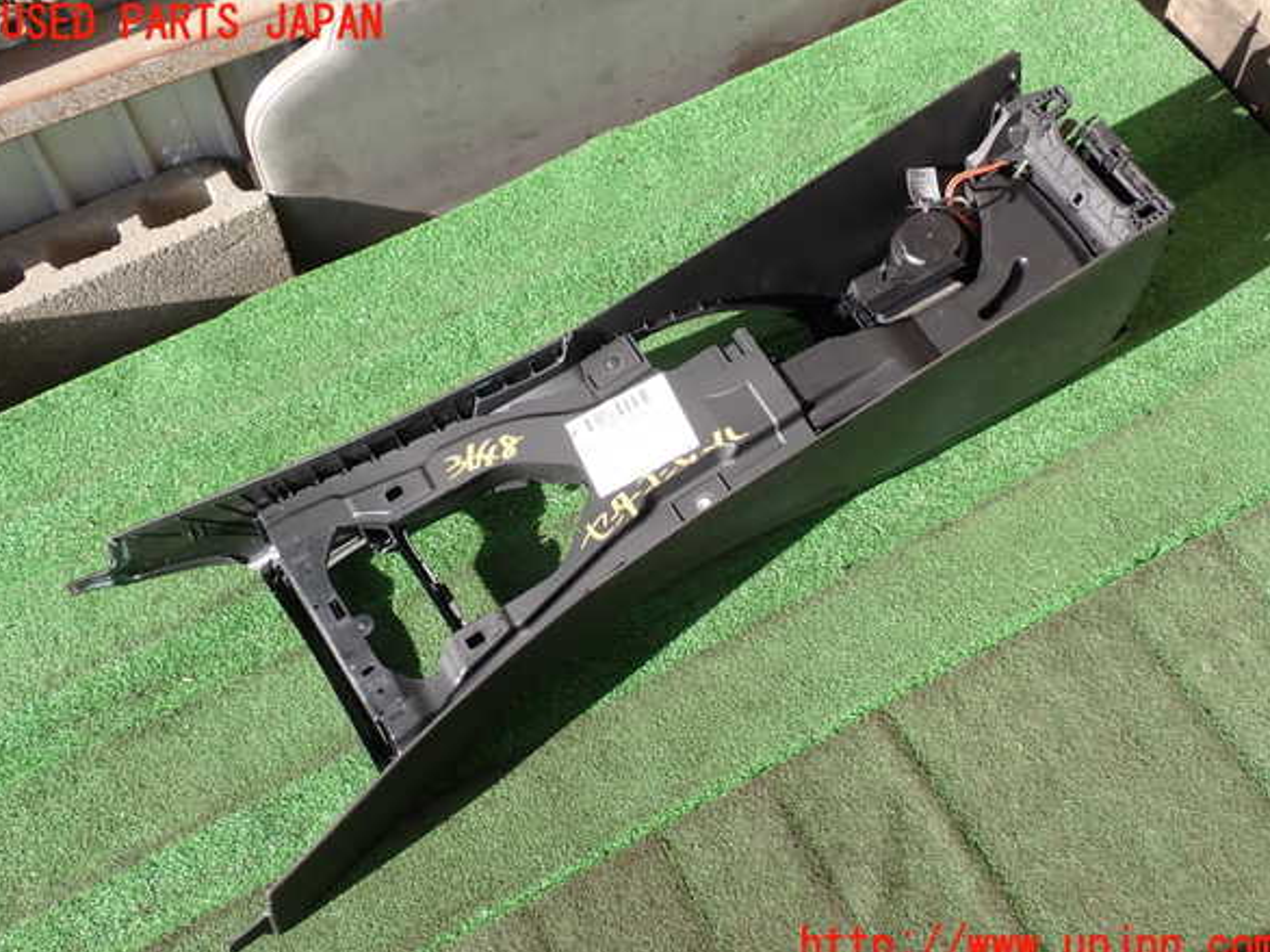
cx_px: 639
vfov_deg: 34.3
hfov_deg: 44.8
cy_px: 486
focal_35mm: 42
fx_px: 1540
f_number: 4
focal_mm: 7.31
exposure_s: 1/200
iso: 100
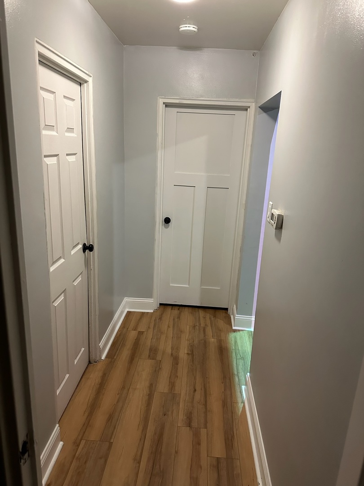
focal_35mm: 24
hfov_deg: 56.8
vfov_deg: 71.6
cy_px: 243
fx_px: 336
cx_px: 182
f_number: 1.78
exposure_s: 1/60
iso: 640
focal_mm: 6.86
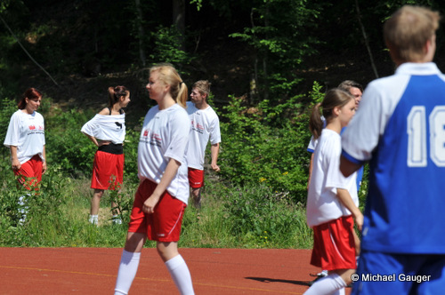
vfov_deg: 4.8
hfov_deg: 7.2
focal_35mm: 285
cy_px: 148
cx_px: 222
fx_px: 3518
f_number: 8
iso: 200
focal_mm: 190
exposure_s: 1/640
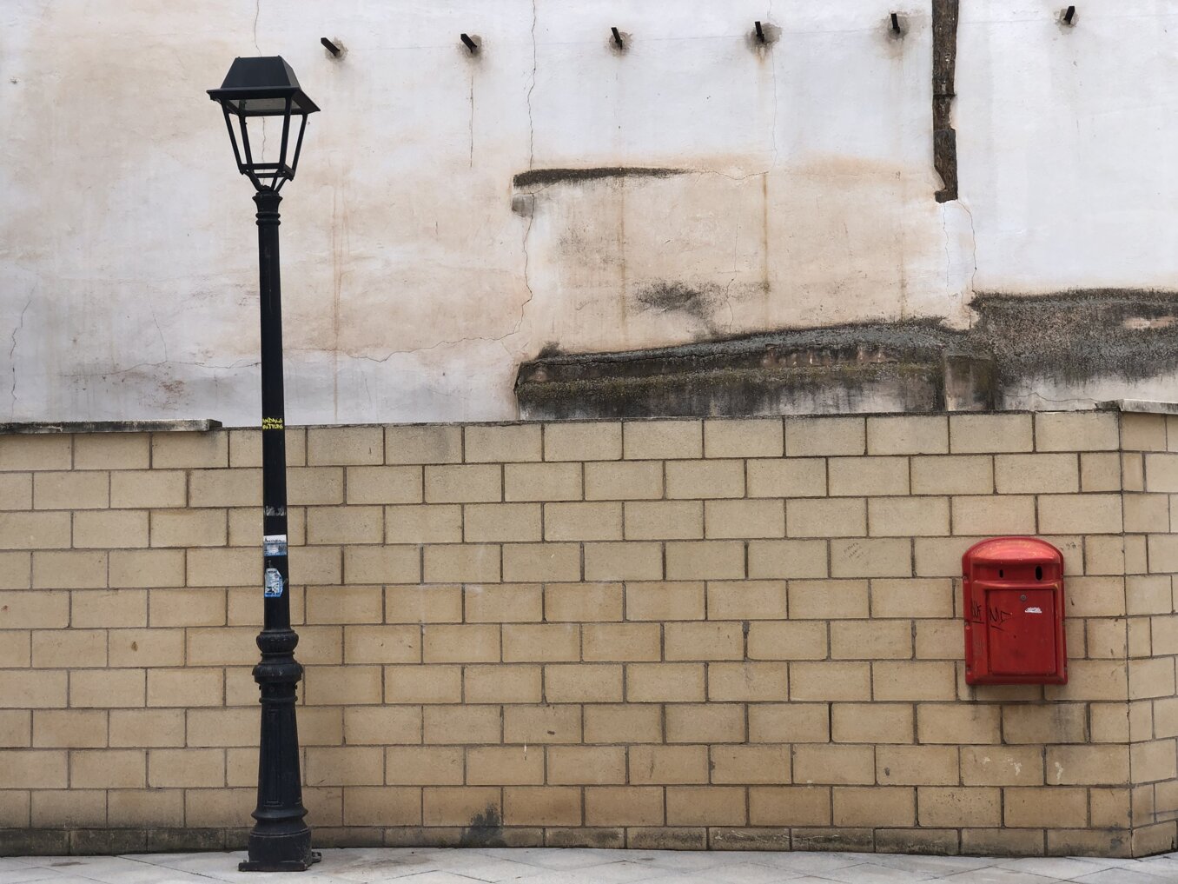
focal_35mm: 52
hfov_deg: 36.8
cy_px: 442
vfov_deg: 28.0
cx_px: 589
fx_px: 1770
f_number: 2.4
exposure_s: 1/223
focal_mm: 6
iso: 16
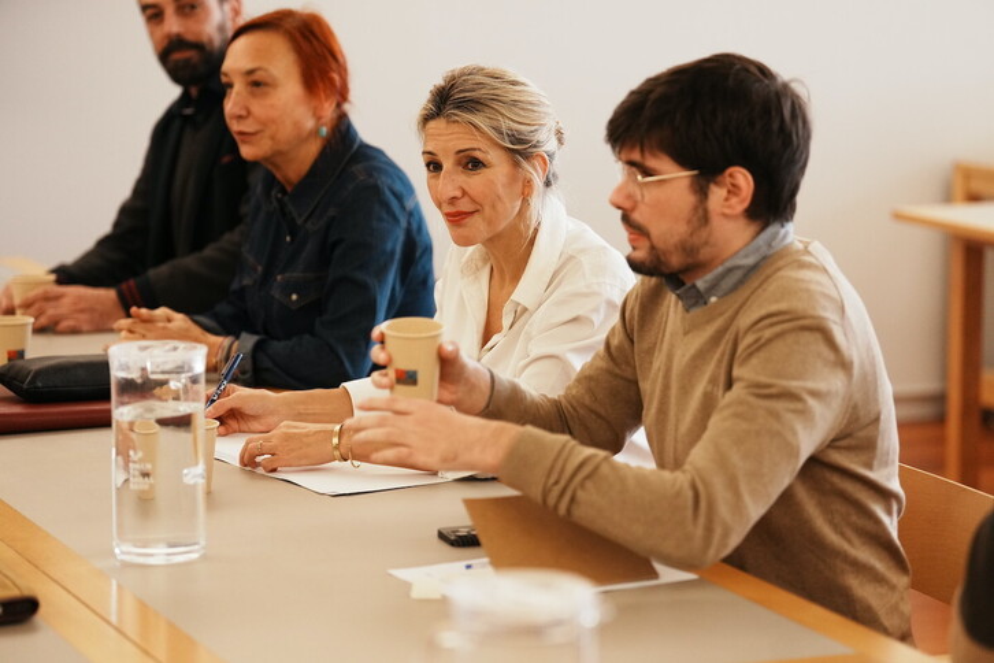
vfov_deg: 12.5
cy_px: 332
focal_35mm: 110
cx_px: 497
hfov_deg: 18.6
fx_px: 3037
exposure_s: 1/200
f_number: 2.8
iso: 2000
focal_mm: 110
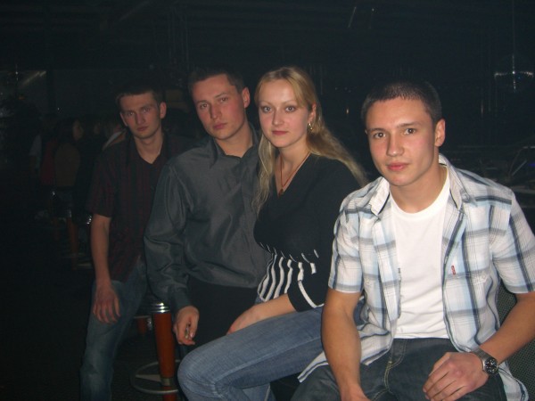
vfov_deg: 37.7
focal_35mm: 38
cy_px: 200
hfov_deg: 49.0
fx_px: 587
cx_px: 268
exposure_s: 1/60
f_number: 2.8
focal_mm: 7.9
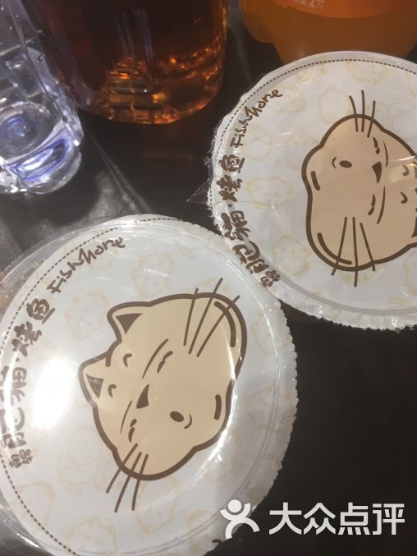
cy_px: 274
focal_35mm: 30
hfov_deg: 46.8
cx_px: 211
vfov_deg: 60.0
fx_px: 482
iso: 80
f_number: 2.2
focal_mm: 4.15
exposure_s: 1/17
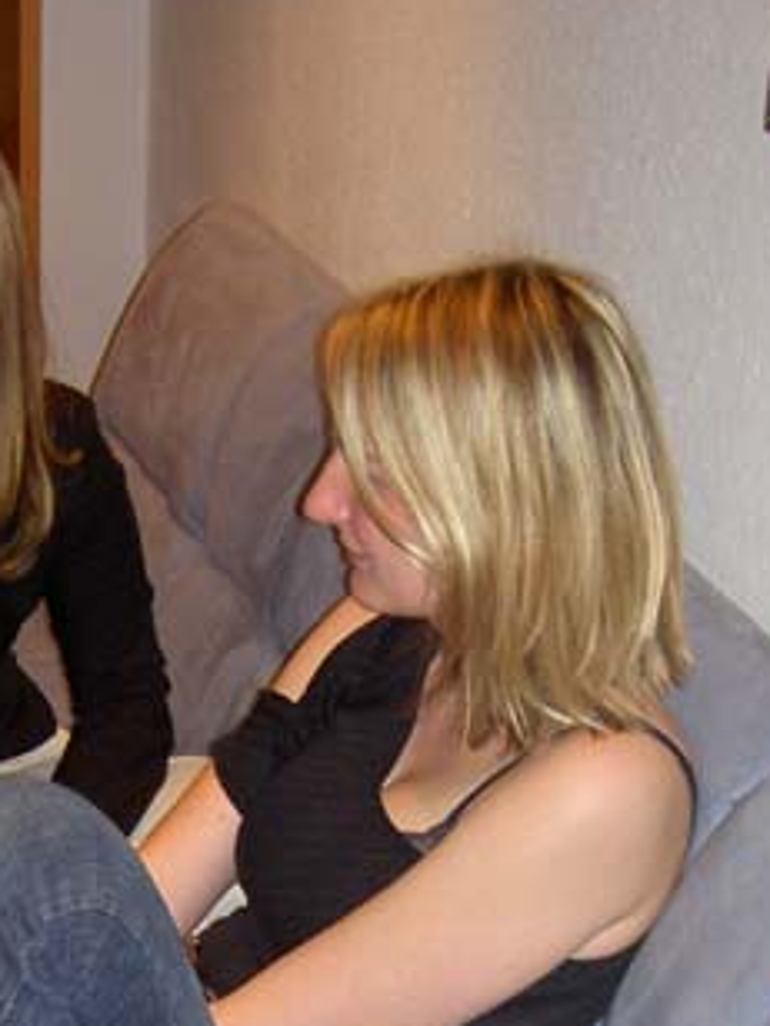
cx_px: 127
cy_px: 903
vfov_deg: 25.0
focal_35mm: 76
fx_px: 2254
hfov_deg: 19.1
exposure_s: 1/59.5
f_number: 2.8
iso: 100
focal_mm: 8
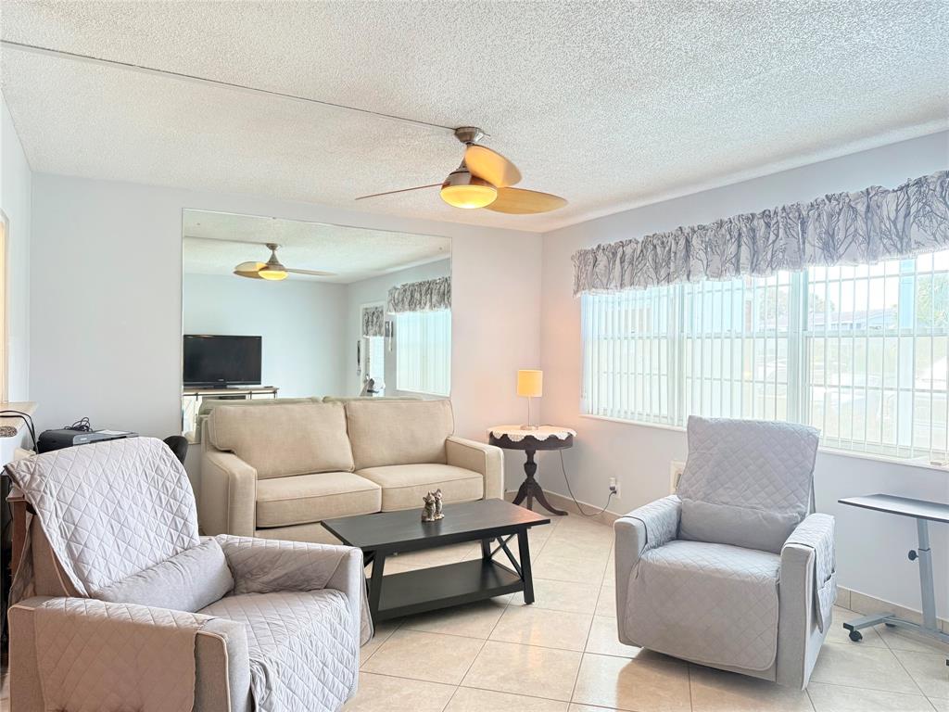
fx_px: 658
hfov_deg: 71.6
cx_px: 474
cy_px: 356
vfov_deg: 56.8
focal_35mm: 24
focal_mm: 6.76
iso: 250
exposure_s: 1/120
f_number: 1.78
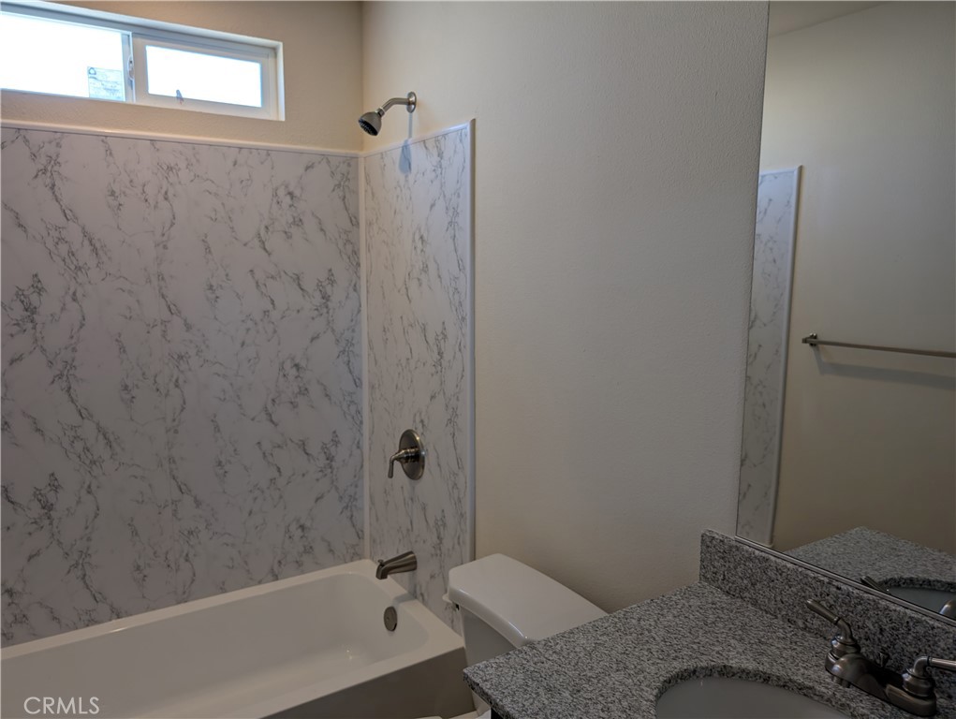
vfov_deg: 56.9
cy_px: 360
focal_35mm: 24
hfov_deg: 71.5
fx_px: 664
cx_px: 478
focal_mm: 6.9
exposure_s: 1/30
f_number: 1.68
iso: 23
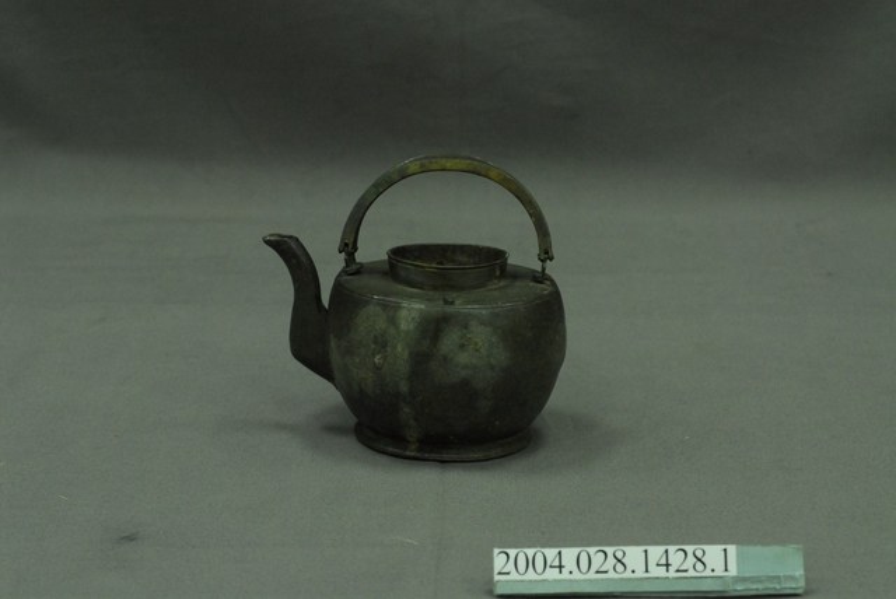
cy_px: 300
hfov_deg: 22.6
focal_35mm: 90
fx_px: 2242
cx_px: 448
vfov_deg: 15.2
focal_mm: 60
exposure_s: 1/20
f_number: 10
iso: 1000
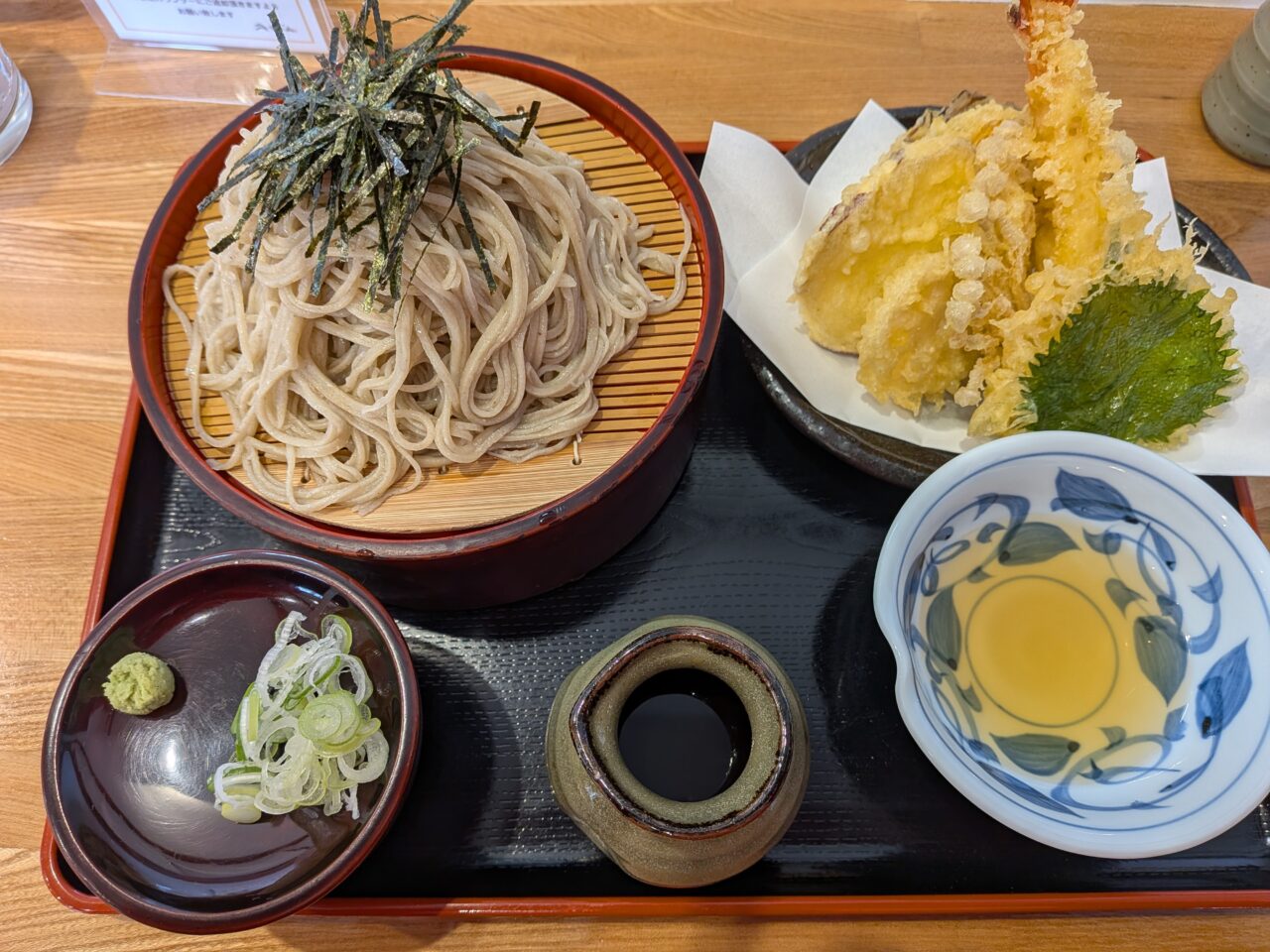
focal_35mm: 24
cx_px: 635
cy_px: 476
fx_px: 881
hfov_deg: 71.6
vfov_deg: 56.8
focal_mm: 4.53
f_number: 1.7
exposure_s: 1/90.8
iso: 28
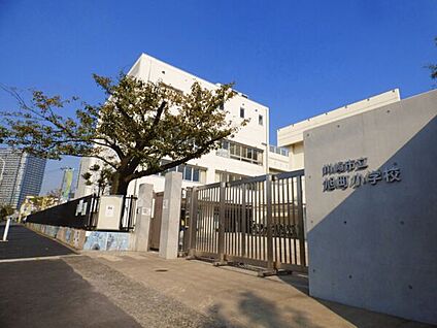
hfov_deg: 81.7
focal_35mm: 20
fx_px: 252
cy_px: 164
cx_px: 218
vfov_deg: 66.0
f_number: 3.2
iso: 100
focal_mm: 3.58
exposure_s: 1/2000
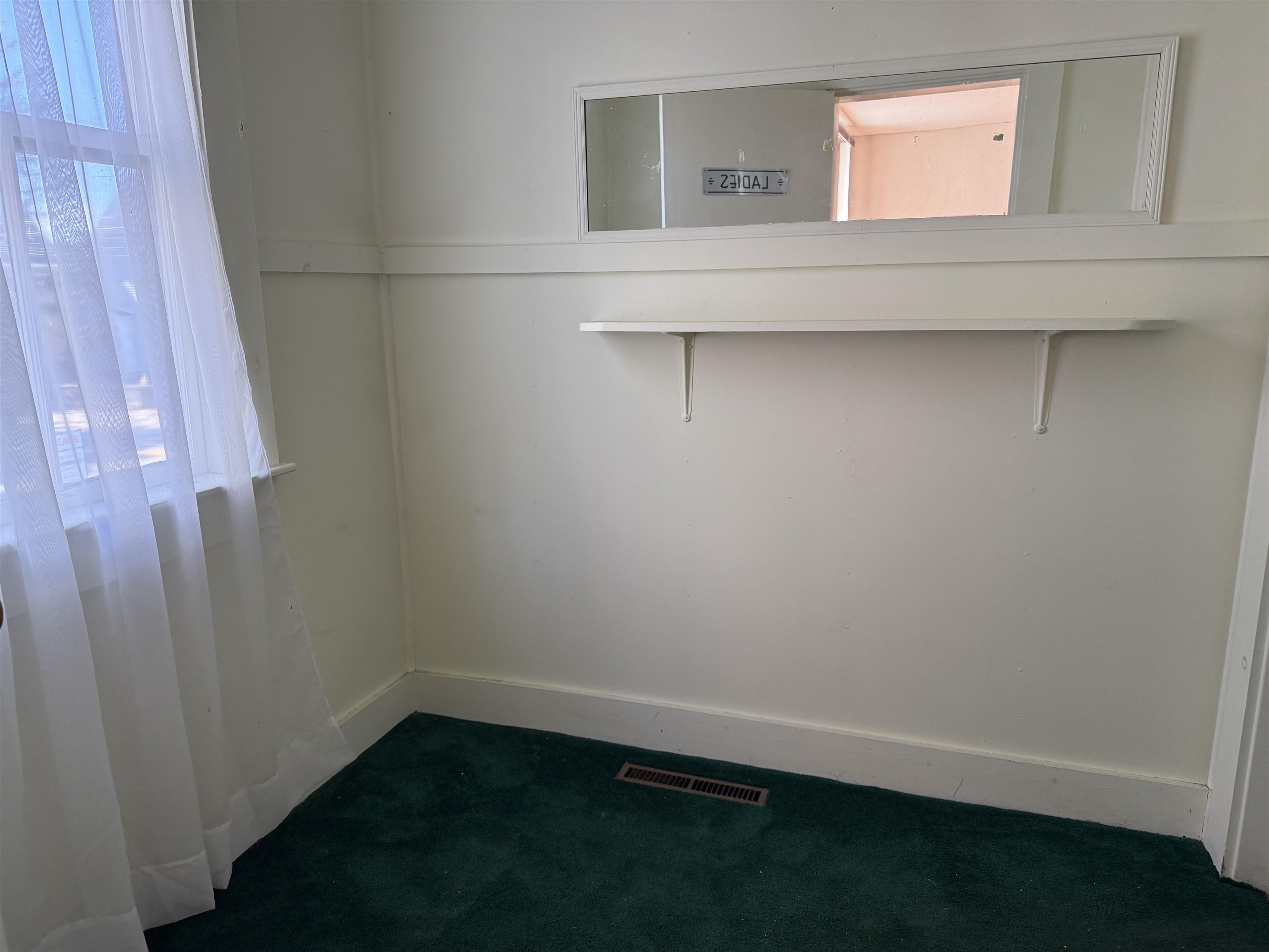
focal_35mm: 24
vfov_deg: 56.8
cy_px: 476
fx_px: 880
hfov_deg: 71.6
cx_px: 634
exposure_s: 1/121
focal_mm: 6.76
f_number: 1.78
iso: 160
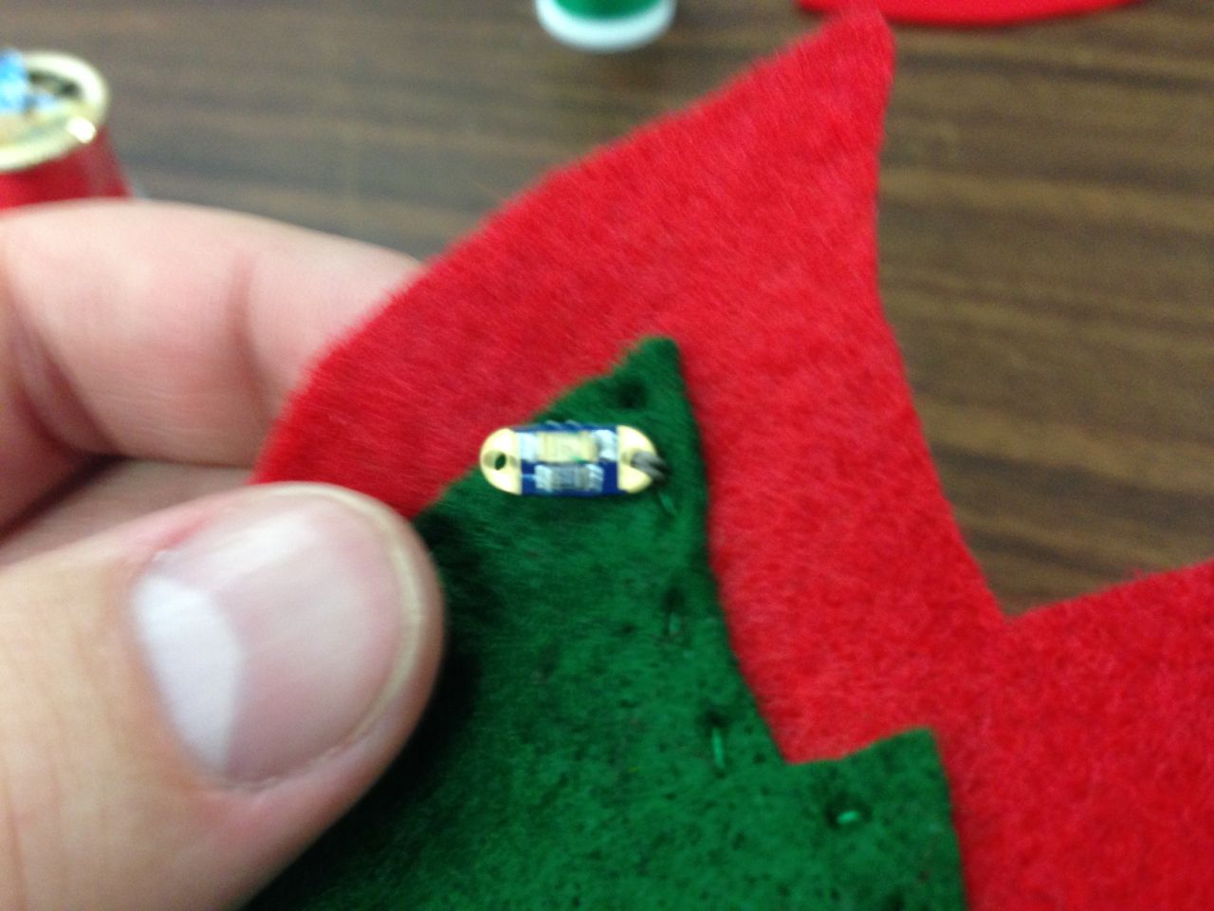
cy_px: 456
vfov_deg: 42.9
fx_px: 1157
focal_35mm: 33
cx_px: 607
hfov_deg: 55.4
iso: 200
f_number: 2.4
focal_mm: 4.12
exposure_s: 1/20
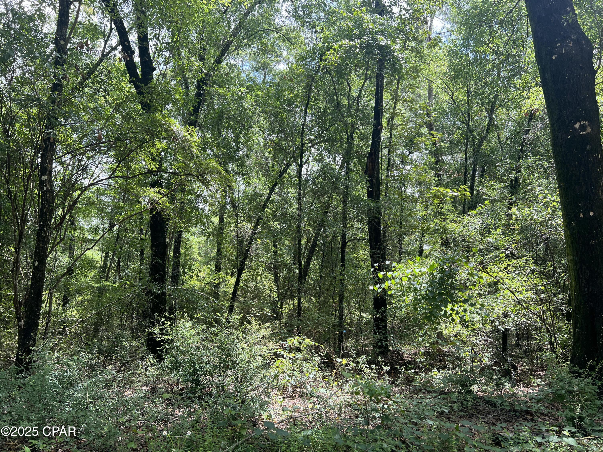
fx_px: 453
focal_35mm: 26
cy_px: 226
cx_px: 302
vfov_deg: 53.1
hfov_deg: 67.3
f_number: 1.5
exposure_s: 1/473
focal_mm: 5.7
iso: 50
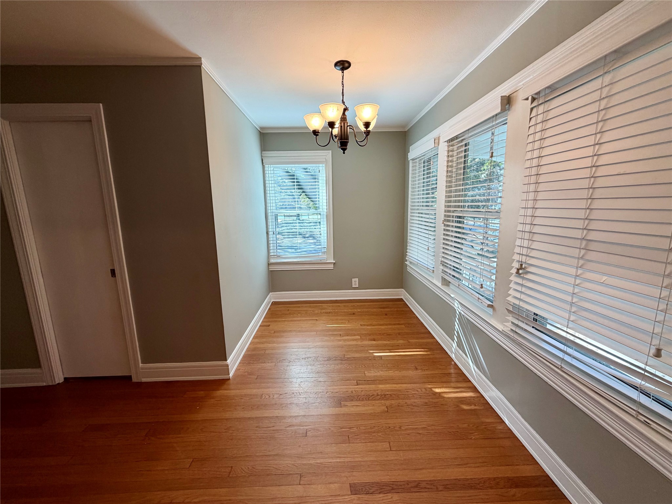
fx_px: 272
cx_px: 336
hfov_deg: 102.1
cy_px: 252
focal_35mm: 14
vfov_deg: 85.7
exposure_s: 1/120
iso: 160
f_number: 2.2
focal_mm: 2.22
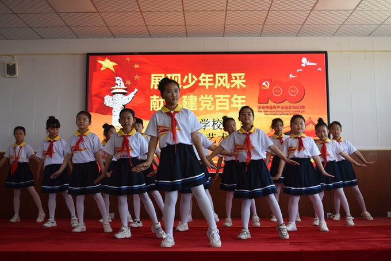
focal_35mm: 44
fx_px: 473
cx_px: 196
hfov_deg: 44.9
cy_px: 130
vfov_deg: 30.9
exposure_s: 1/100
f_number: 5
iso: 400
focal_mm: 29
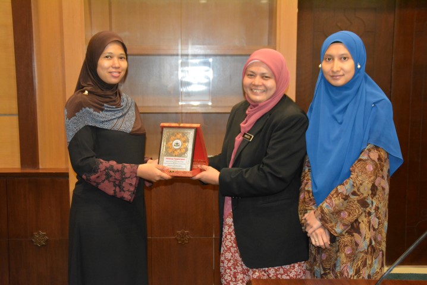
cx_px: 214
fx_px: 499
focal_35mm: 42
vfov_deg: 32.0
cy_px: 142
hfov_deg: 46.4
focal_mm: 28
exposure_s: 1/60
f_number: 4
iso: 3200
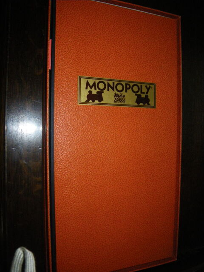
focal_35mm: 28
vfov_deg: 63.4
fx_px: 220
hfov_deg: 49.7
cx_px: 102
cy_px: 136
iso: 400
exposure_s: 1/50
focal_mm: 5
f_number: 3.5
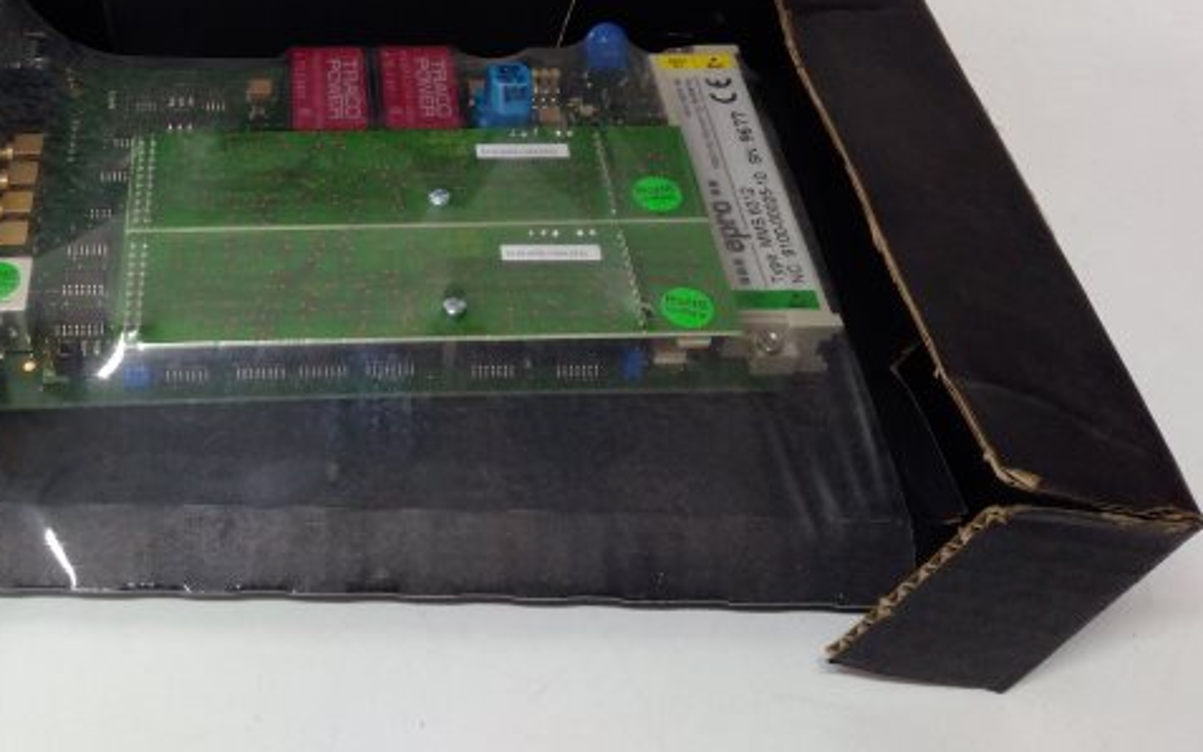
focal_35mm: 42
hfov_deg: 46.1
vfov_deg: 29.7
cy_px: 125
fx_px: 1377
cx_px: 361
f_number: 2
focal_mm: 3.79
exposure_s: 1/33
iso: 277
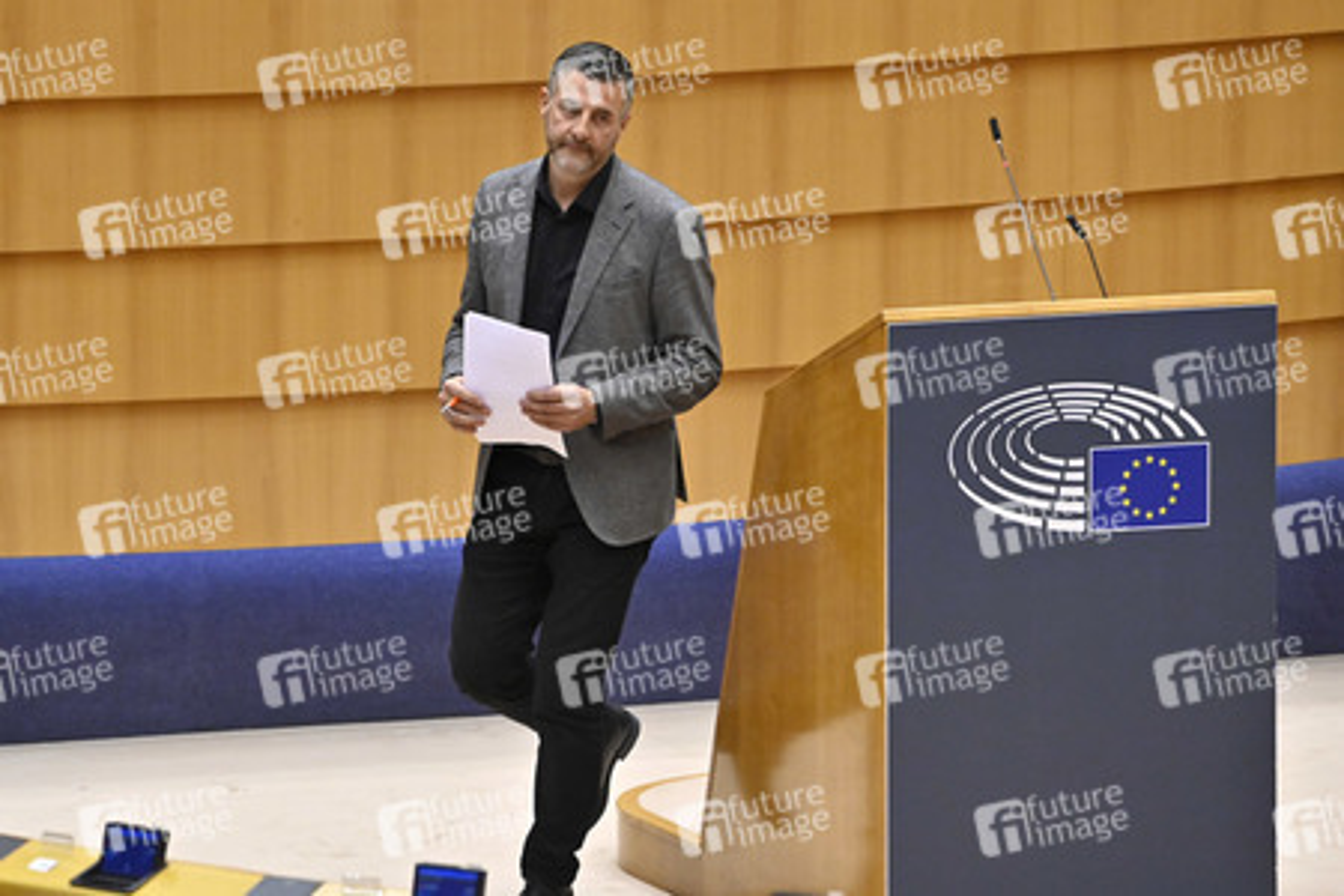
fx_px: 11572
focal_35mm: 310
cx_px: 672
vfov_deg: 4.4
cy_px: 448
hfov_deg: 6.6
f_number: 5.6
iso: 4000
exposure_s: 1/640
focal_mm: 310
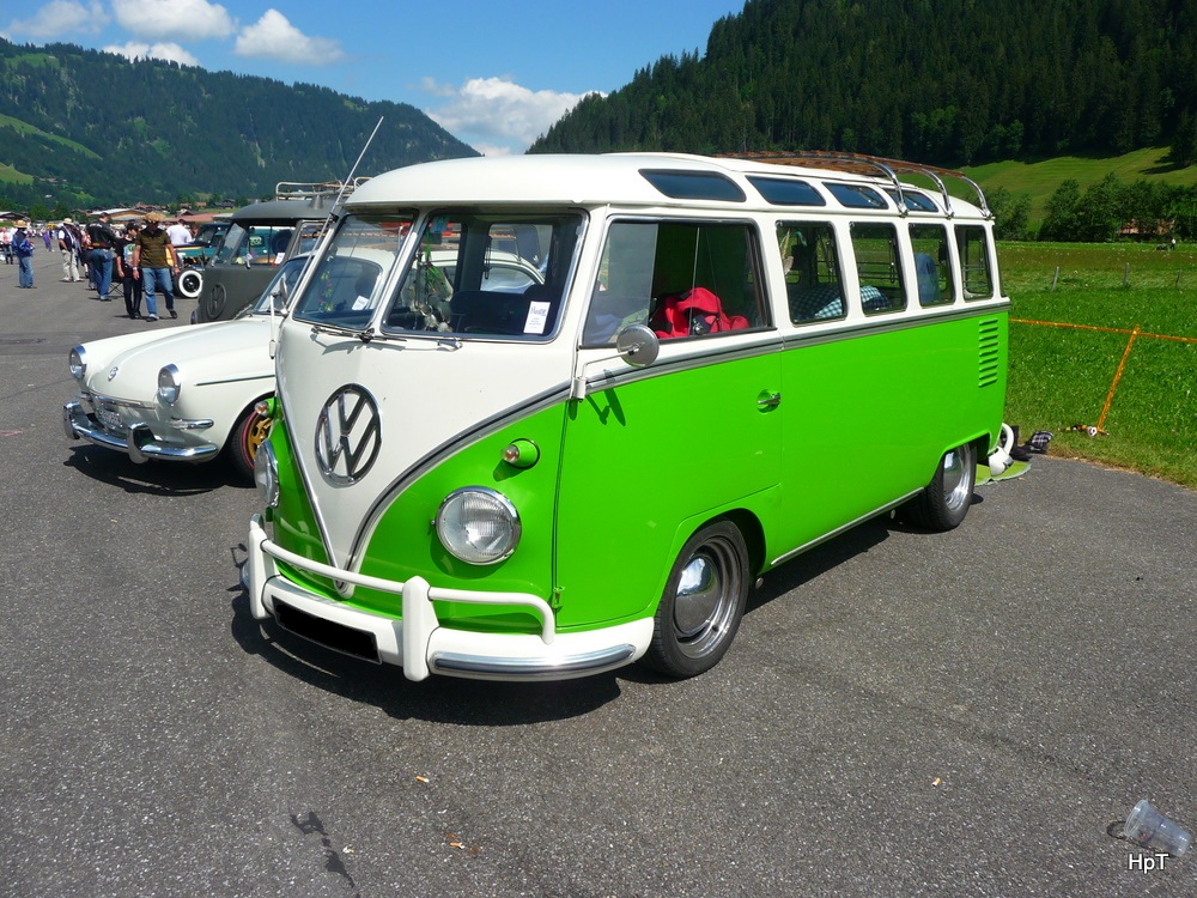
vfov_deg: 46.8
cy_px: 449
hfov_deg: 60.0
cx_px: 598
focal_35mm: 30
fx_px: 1037
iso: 100
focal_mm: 5
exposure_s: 1/250
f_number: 8
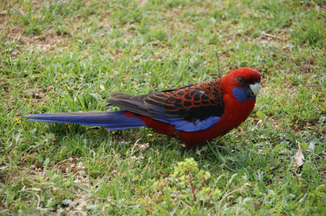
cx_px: 163
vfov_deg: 3.7
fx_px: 3393
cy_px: 108
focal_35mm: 375
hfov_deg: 5.5
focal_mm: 250
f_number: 6.3
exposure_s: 1/400
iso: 400
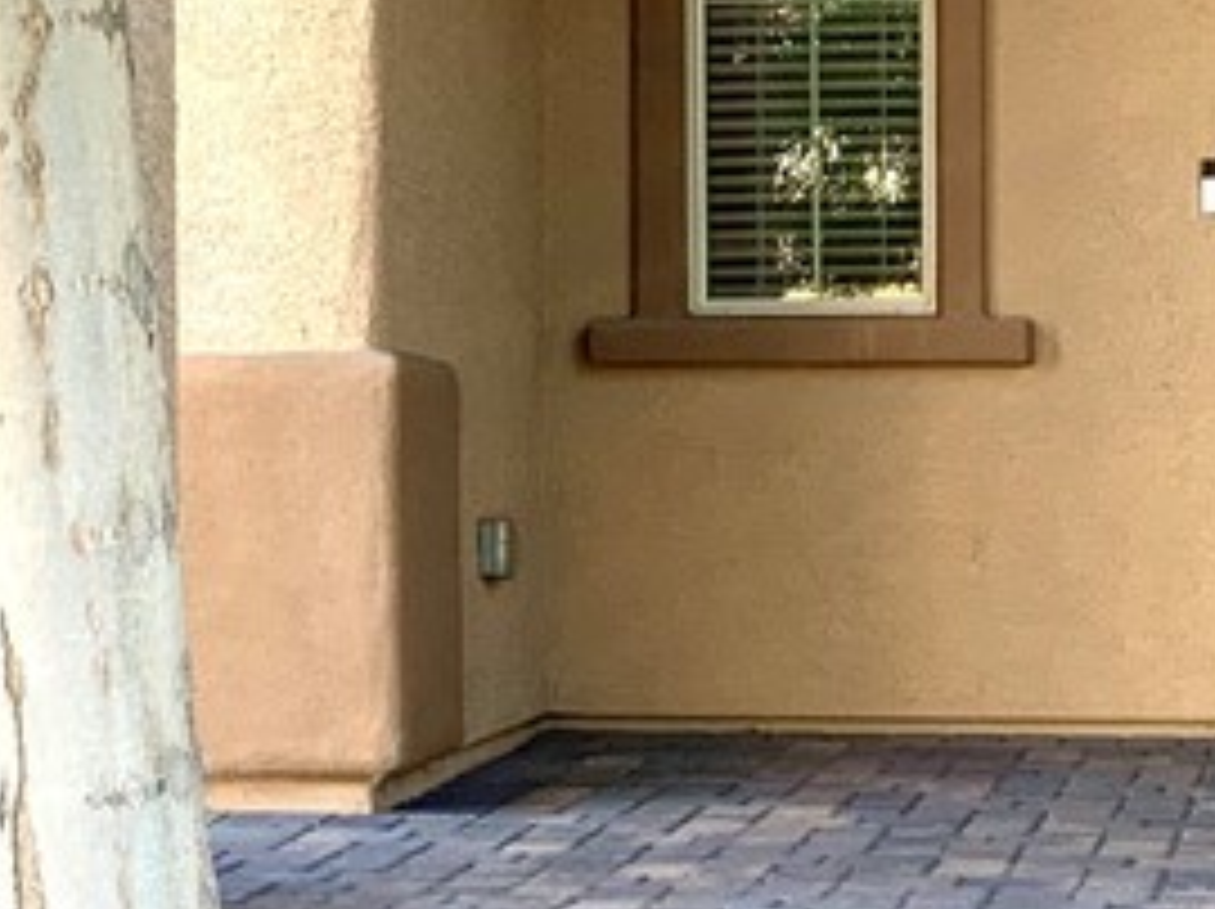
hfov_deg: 17.8
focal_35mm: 110
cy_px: 418
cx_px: 968
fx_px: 3858
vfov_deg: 13.4
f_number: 1.8
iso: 32
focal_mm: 3
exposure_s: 1/122
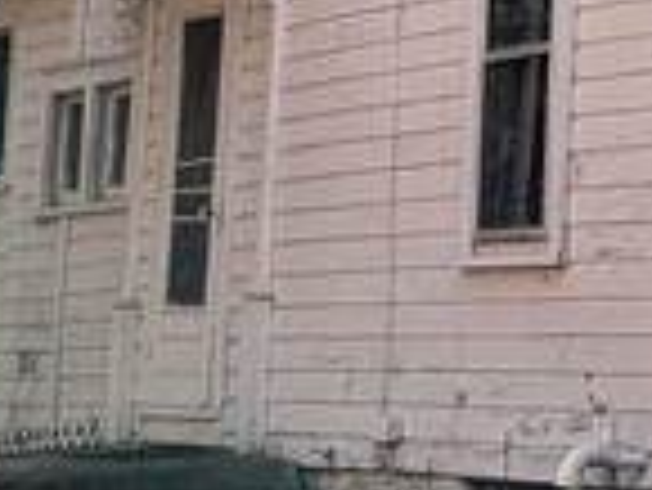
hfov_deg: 10.4
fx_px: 3186
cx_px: 1437
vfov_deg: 8.5
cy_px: -396
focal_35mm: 169
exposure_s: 1/4926
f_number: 1.85
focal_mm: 6.81
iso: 46
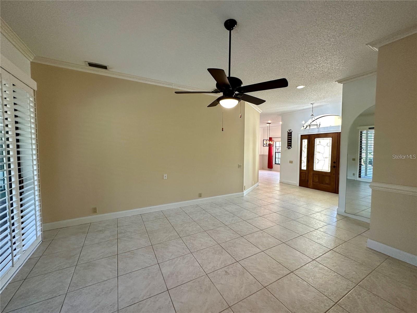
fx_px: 169
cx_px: 208
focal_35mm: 14
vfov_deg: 85.7
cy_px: 156
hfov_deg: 102.1
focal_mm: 2.22
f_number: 2.2
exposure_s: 1/120
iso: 200
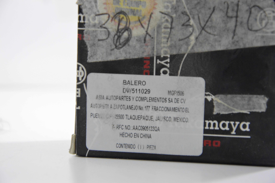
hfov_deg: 13.1
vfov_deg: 8.7
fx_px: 1202
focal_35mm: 158
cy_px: 92
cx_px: 138
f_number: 7.1
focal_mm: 105
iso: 3200
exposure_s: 1/100
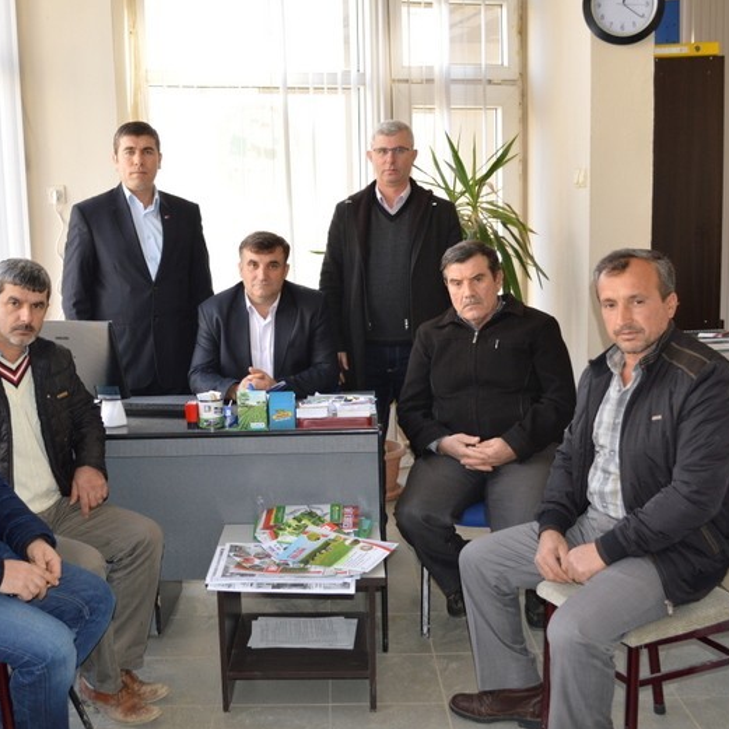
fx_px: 1025
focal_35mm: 43
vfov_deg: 39.2
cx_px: 255
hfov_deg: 38.8
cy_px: 367
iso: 400
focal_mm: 22
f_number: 4
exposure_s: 1/80
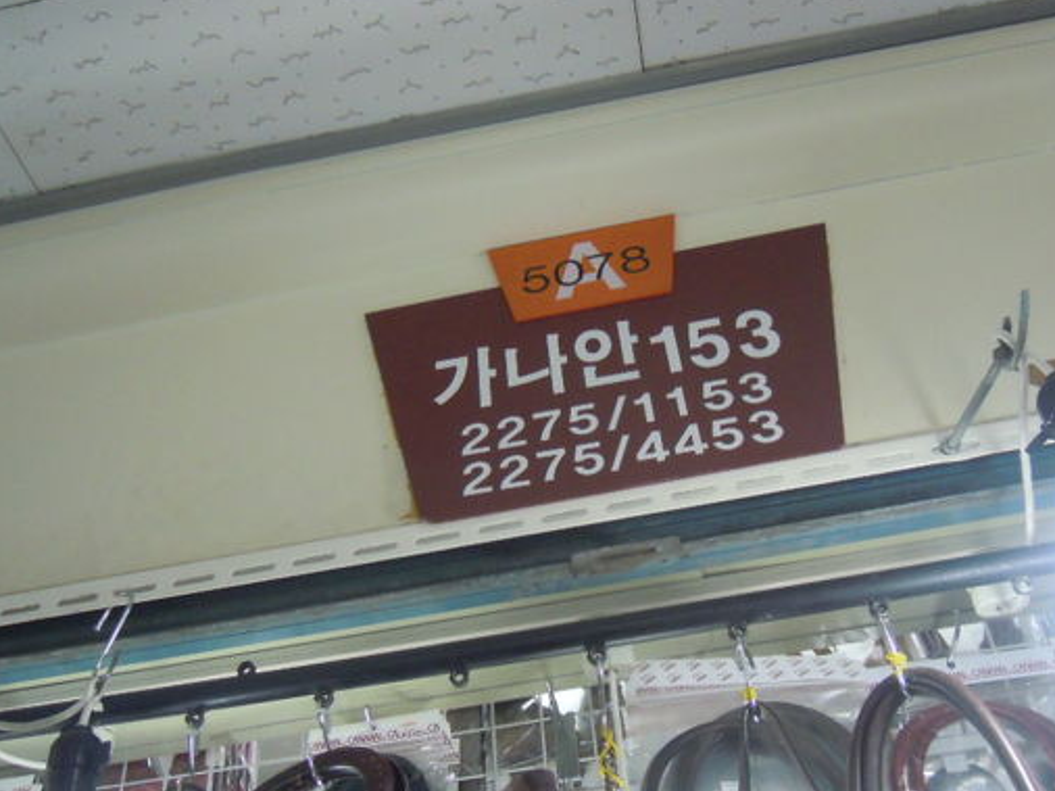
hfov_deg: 51.4
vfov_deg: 39.3
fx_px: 1097
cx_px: 523
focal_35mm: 36
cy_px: 498
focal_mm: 5
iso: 450
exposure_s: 1/125
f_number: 2.7
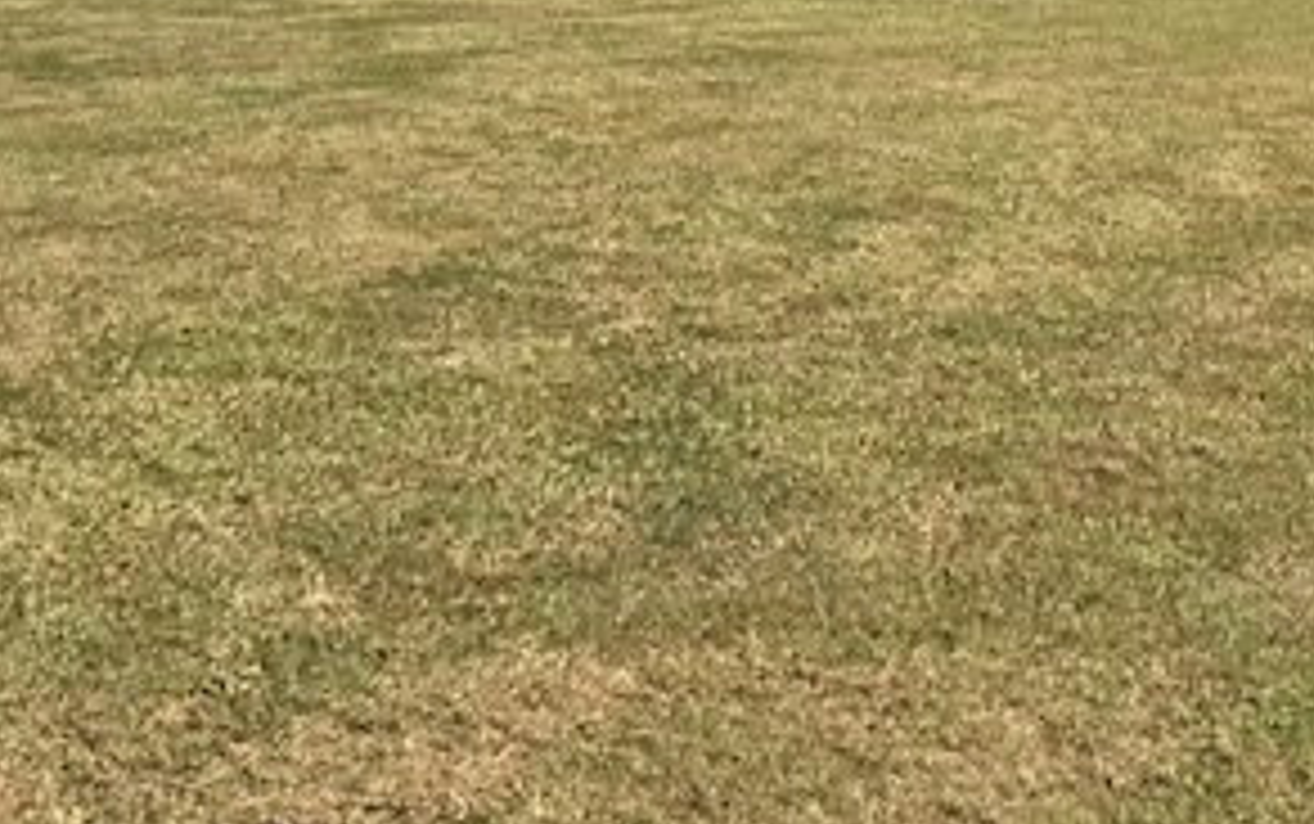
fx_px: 2329
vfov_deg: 18.6
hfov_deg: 31.5
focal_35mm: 65
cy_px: -248
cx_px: 572
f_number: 1.8
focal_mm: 3.99
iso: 20
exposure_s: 1/1880
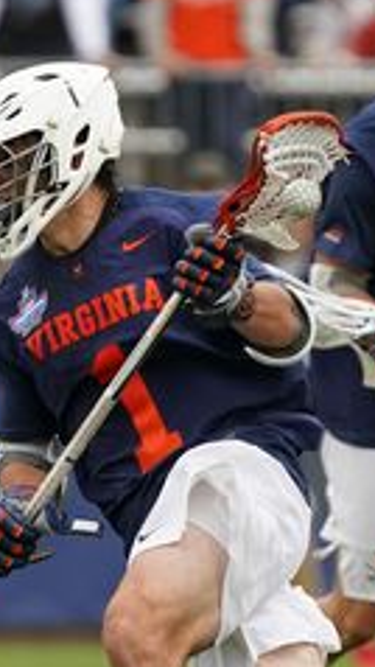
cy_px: 310
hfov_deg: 1.2
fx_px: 17206
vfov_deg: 2.2
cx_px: 123
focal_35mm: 974
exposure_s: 1/2500
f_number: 6.3
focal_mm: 553
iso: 2000
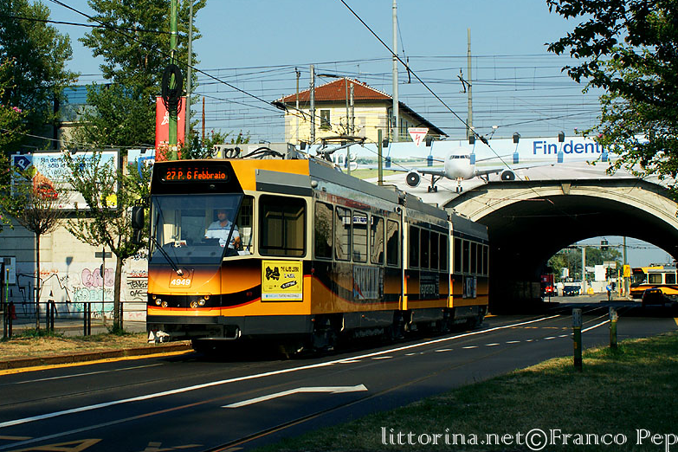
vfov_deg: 19.8
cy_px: 173
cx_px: 278
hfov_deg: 29.3
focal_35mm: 69
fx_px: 1293
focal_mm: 35
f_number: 8
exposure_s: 1/500
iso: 200
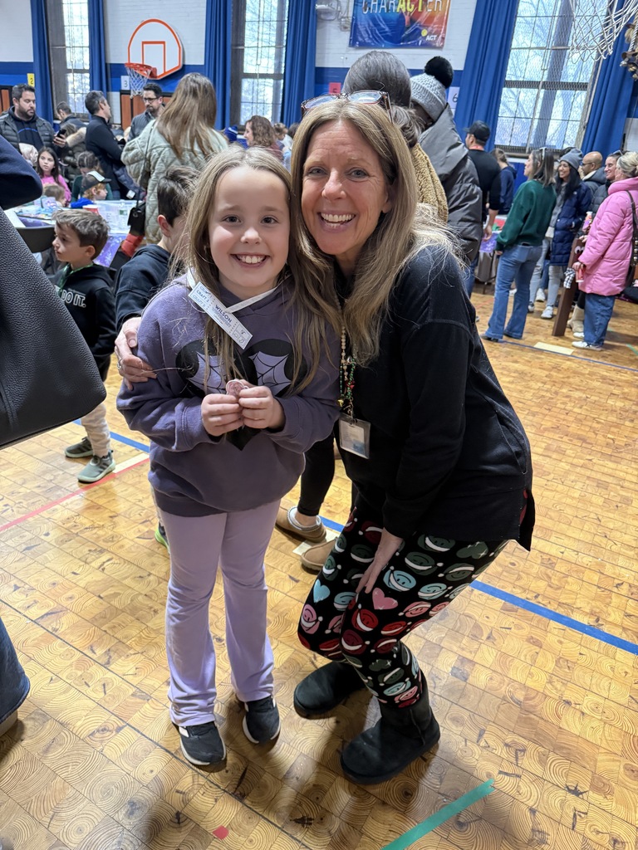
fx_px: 590
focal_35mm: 24
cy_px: 425
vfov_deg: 71.6
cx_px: 319
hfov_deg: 56.8
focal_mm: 6.76
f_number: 1.78
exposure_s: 1/60
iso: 640
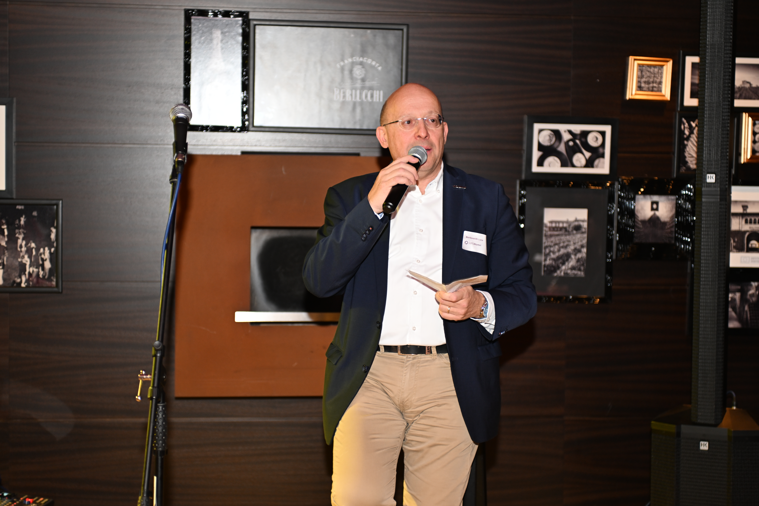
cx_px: 380
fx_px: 801
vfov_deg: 35.1
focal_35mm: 38
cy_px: 253
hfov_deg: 50.7
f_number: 2.8
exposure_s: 1/60
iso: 640
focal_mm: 38
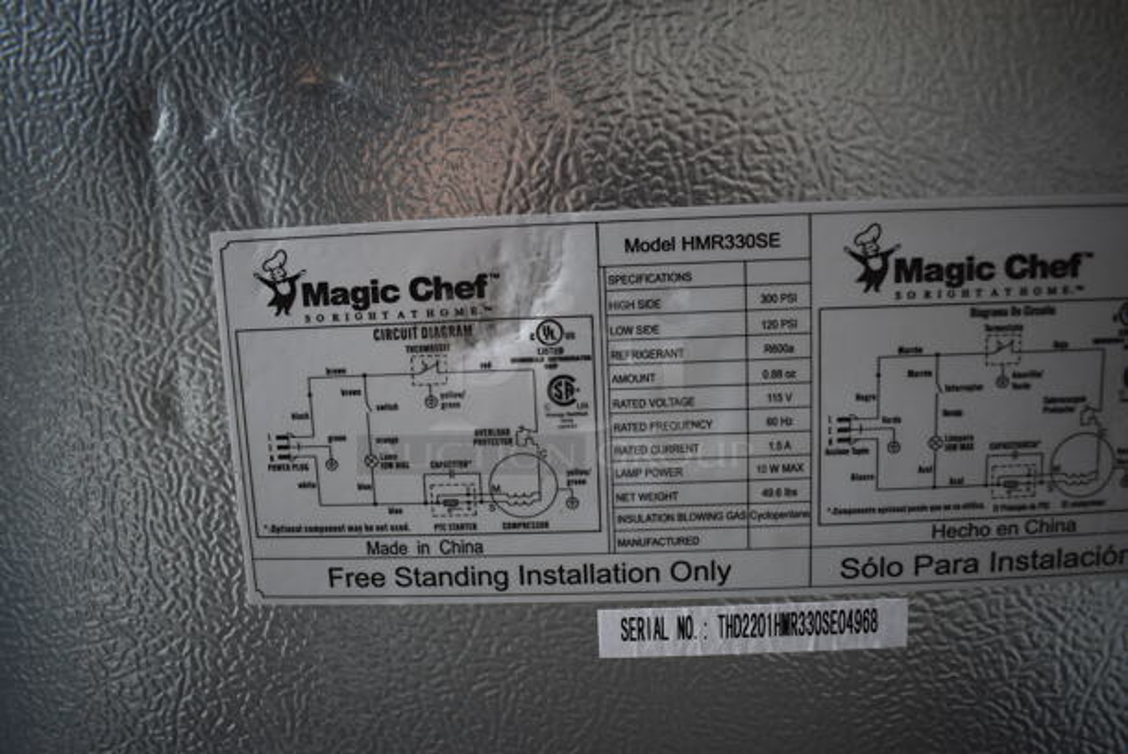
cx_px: 564
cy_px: 377
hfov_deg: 67.3
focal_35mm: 27
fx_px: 847
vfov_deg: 48.0
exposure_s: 1/250
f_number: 3.5
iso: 400
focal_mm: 18
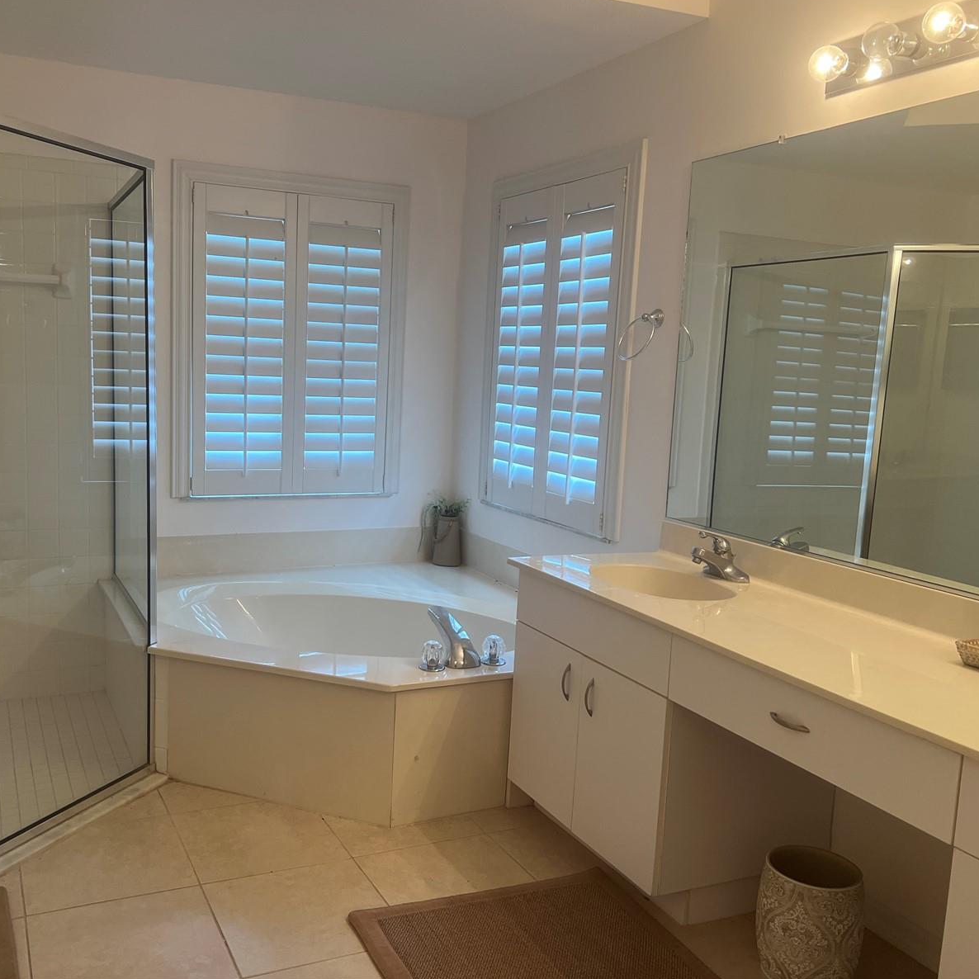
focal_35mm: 31
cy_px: 486
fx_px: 992
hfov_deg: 52.2
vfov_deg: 52.5
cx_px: 401
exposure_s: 1/120
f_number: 1.5
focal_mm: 5.7
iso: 125
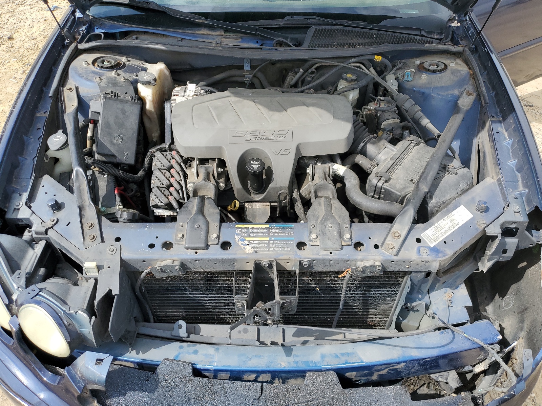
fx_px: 407
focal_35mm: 26
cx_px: 271
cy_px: 203
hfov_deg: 67.3
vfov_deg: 53.1
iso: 50
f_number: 1.5
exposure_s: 1/1667
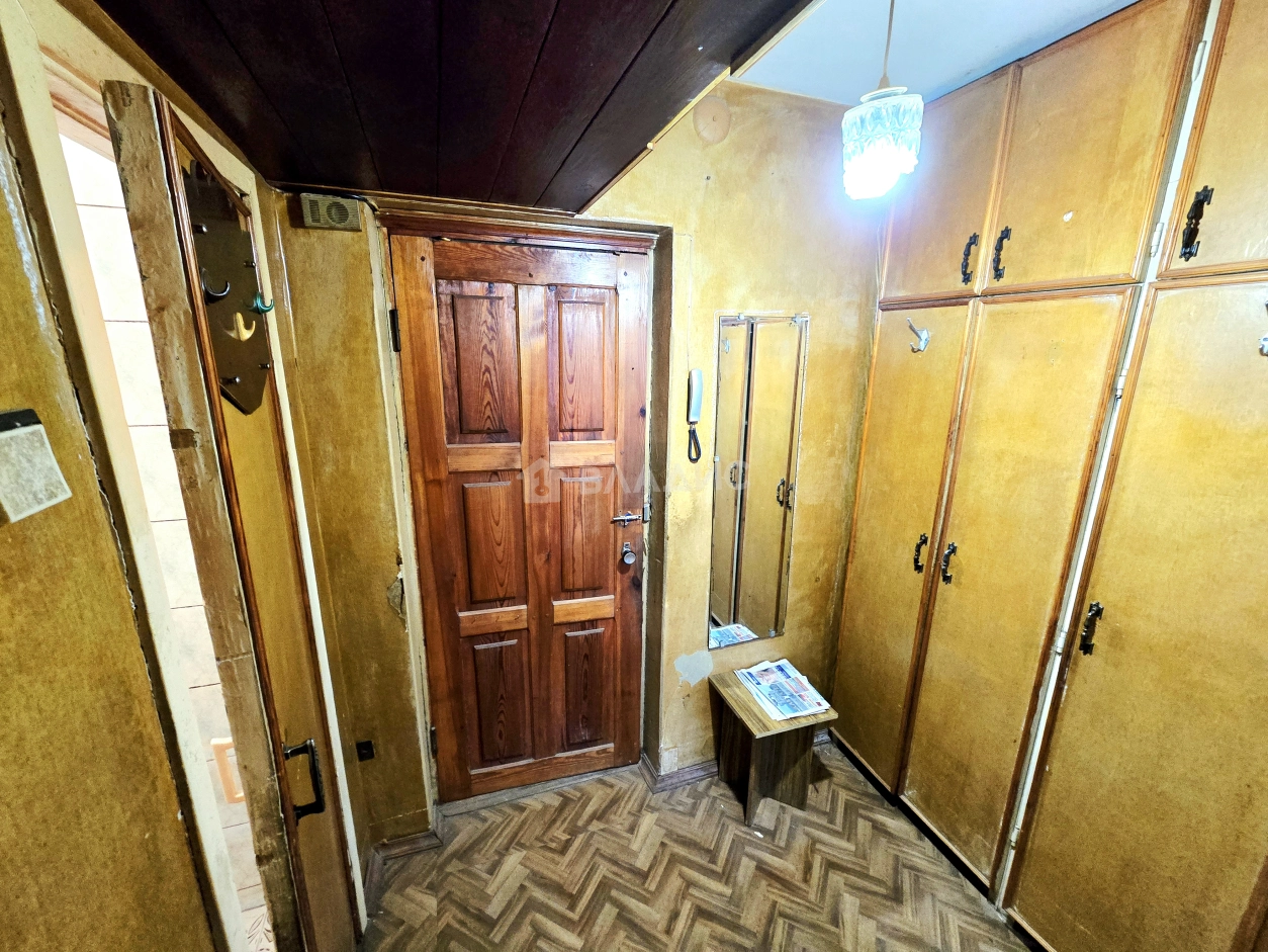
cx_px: 634
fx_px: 476
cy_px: 476
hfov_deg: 106.2
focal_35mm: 13
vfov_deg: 89.9
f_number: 2.2
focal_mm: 2.2
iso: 1000
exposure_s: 1/50.3
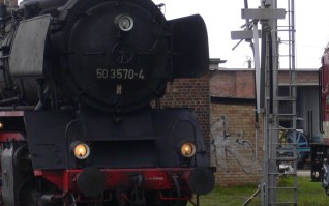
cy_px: 80
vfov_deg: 5.4
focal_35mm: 245
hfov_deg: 8.6
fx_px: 2198
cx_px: 185
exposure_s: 1/50
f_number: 5
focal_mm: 17.4
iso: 100
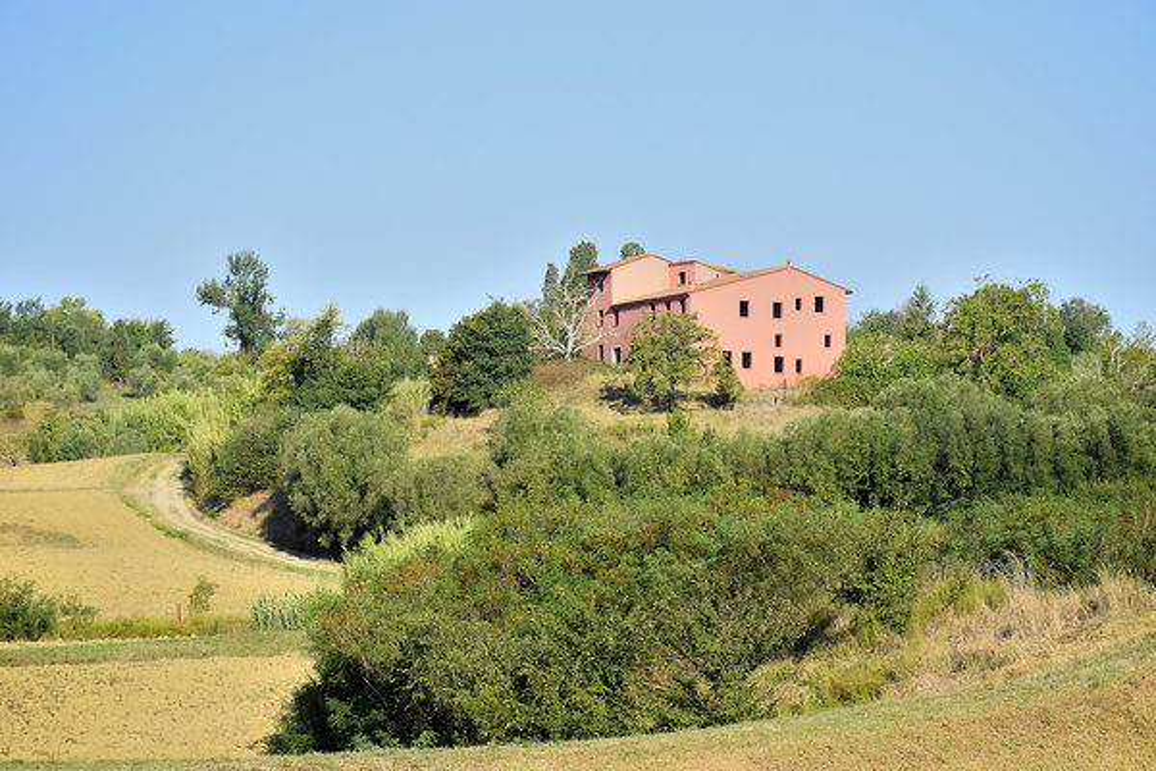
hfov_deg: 20.6
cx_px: 578
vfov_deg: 13.8
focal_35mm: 99
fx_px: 3179
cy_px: 386
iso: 2800
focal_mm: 66
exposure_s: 1/2500
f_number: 10
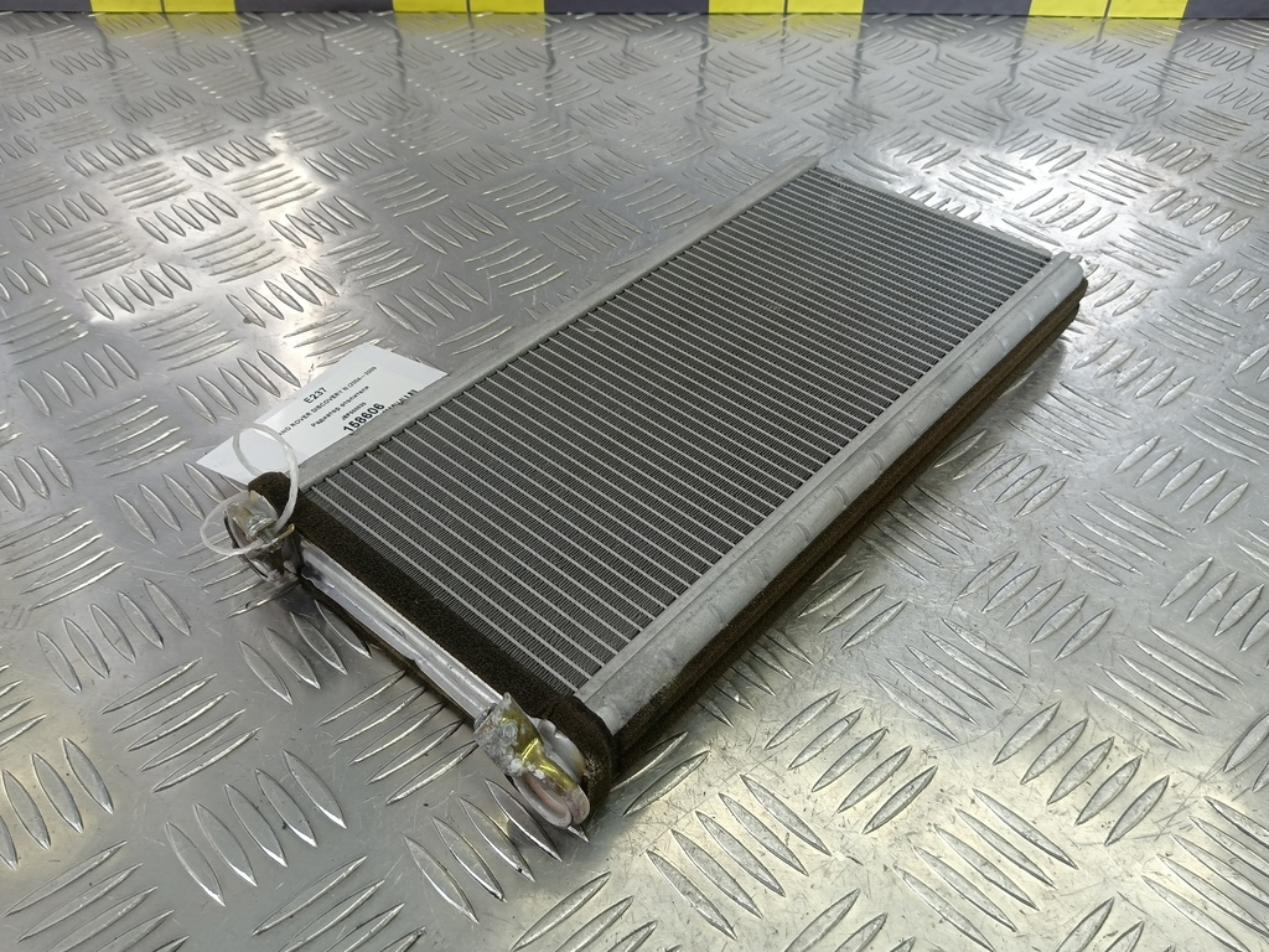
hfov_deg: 73.9
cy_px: 476
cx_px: 634
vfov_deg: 58.9
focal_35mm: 23
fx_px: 843
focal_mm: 4.11
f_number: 1.6
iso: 77
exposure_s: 1/50
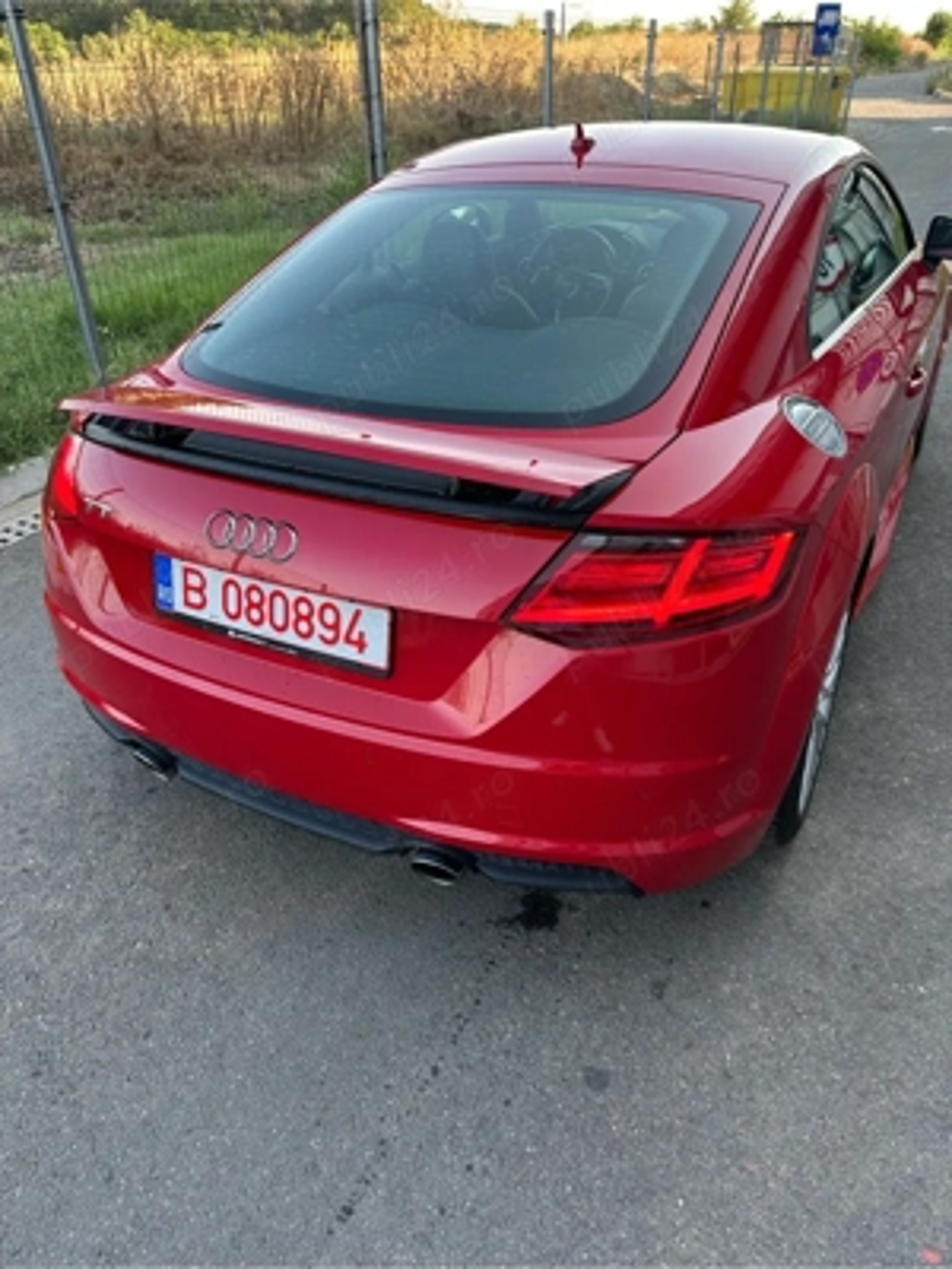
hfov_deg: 56.8
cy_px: 634
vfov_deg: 71.6
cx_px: 476
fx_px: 880
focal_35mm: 24
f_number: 1.78
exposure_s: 1/282
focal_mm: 6.86
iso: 80
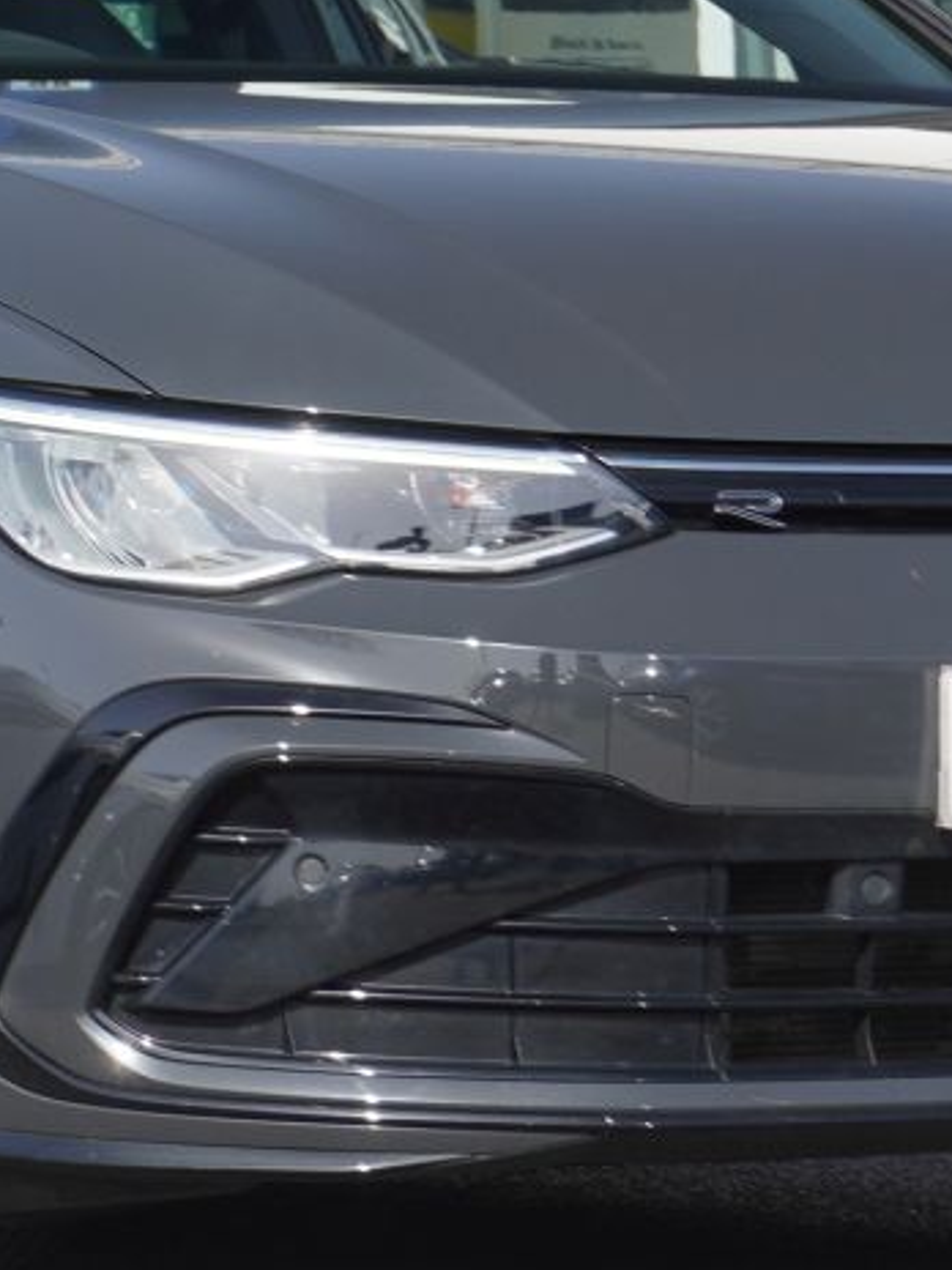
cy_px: 213
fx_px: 8568
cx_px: 77
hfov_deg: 6.3
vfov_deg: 8.5
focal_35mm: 234
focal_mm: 47
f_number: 8
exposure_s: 1/160
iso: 160
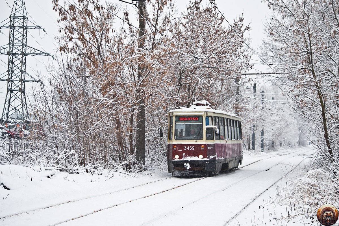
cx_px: 170
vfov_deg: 14.7
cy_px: 113
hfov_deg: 21.9
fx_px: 876
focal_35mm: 93
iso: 200
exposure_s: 1/320
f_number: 4.5
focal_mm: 62
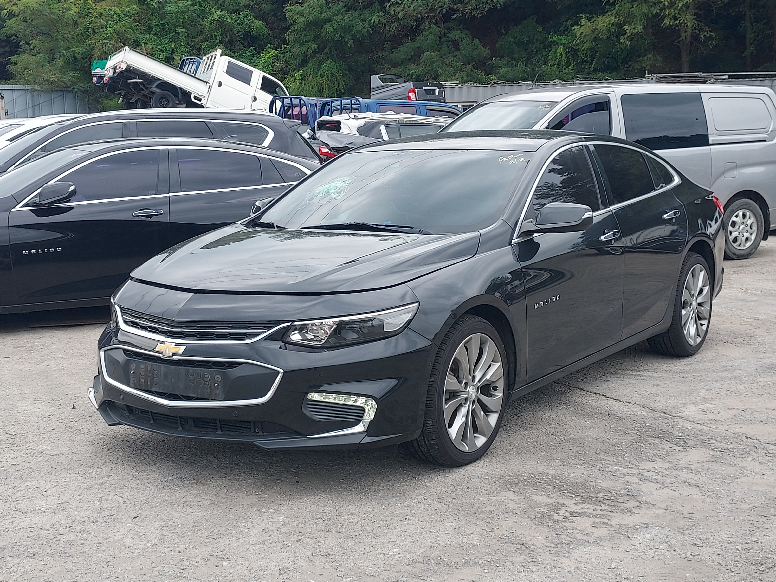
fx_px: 538
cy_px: 291
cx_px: 388
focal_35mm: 24
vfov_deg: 56.8
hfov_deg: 71.6
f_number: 1.8
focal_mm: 4.6
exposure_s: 1/304
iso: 40
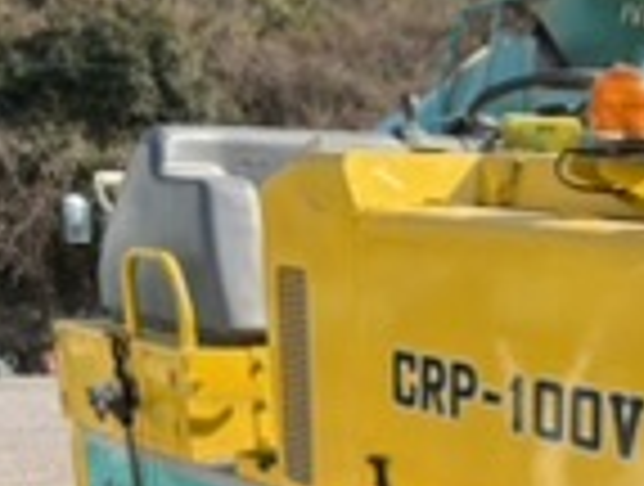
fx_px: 1623
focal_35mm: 87
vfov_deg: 16.2
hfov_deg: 19.6
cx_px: 955
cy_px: 626
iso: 50
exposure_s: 1/1667
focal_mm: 5.96
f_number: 1.6
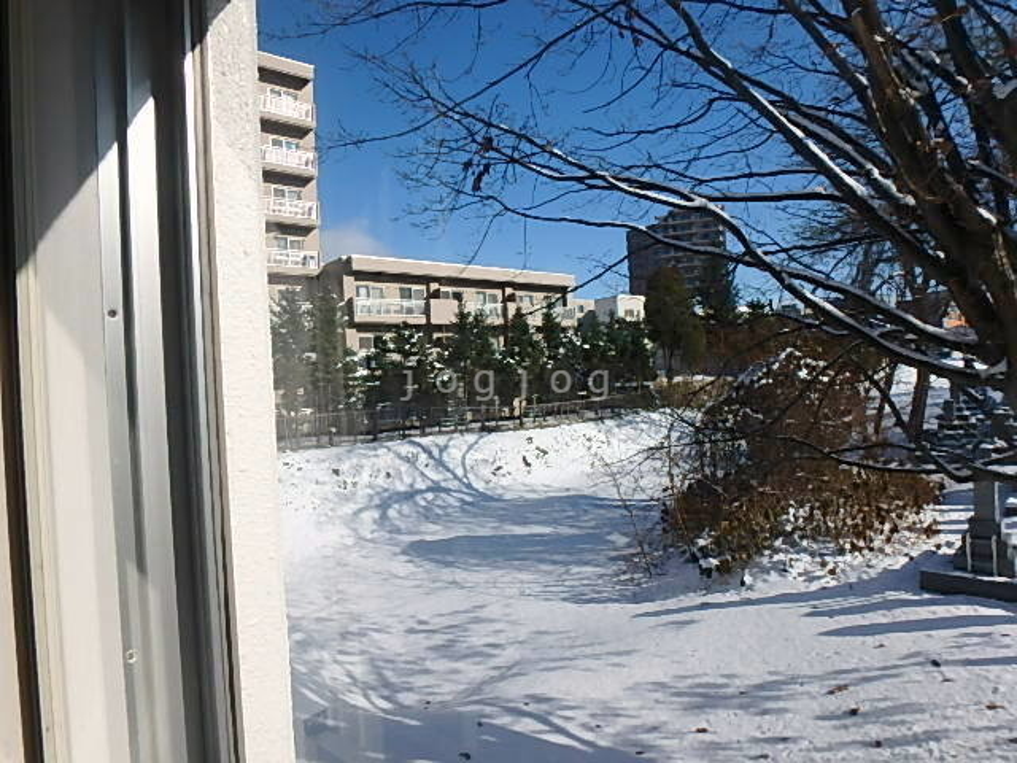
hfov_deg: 79.0
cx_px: 508
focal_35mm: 21
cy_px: 382
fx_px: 617
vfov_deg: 63.4
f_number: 6
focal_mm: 3.7
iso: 125
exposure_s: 1/800
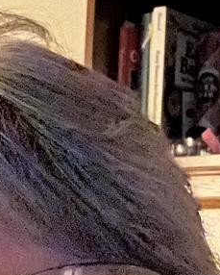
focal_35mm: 131
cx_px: 18
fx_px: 1066
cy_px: 343
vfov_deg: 14.2
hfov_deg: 11.7
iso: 3200
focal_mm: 2.71
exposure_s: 1/15
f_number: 2.2
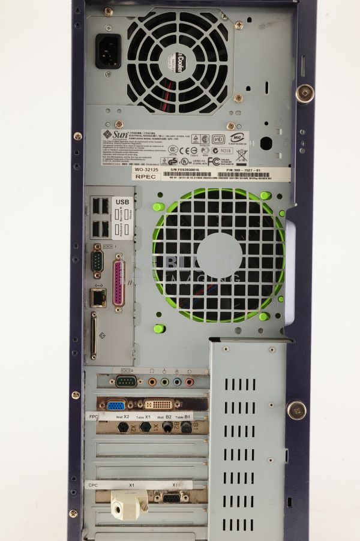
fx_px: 751
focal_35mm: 50
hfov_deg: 27.0
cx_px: 180
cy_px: 270
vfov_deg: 39.6
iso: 1600
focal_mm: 50
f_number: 10
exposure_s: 1/160
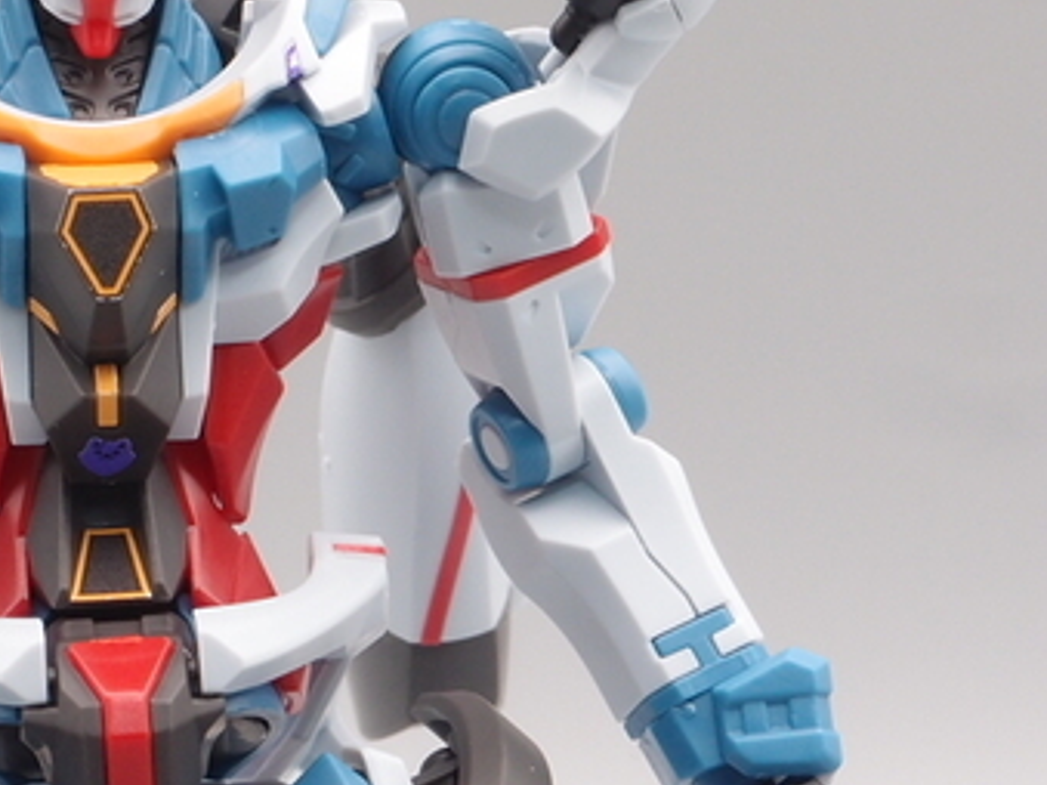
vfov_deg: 6.8
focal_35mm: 217
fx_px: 6561
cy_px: 281
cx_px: 120
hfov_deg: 9.1
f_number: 8
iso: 100
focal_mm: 19.84
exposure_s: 1/6
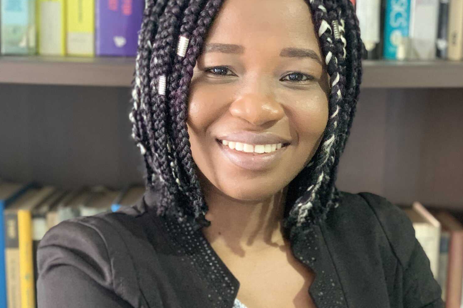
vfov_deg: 18.6
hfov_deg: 27.7
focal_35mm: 73
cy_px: 226
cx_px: 233
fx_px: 939
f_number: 2.4
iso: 800
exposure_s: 1/30
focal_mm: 6
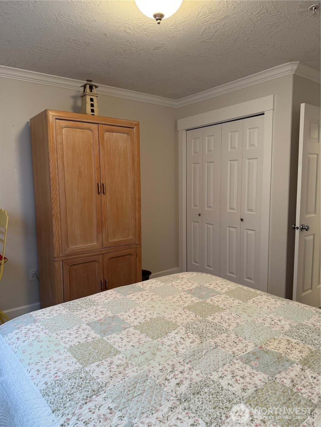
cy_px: 214
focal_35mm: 24
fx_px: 297
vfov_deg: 71.6
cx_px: 160
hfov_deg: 56.8
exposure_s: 1/60
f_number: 1.78
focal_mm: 6.76
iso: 160
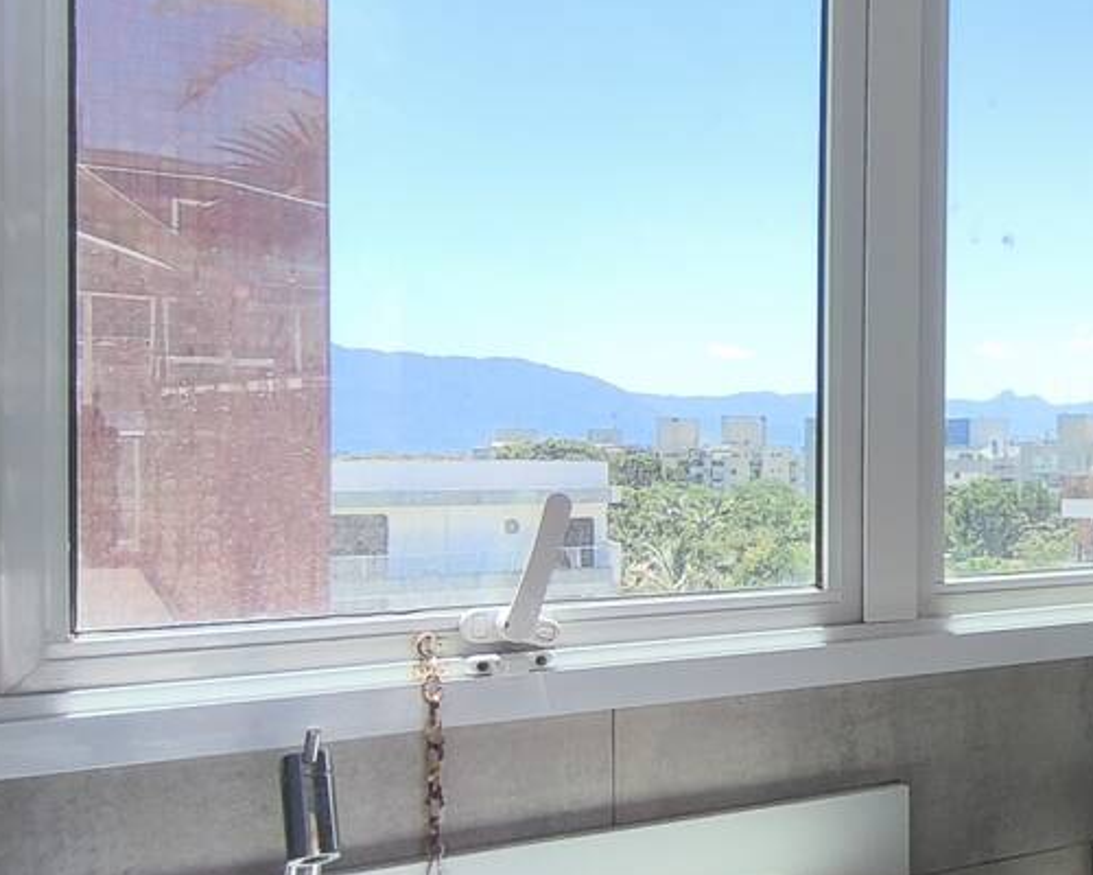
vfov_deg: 33.4
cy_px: 438
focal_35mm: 45
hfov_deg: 34.0
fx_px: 1456
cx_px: 1281
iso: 50
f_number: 2.2
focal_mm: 1.65
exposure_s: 1/349
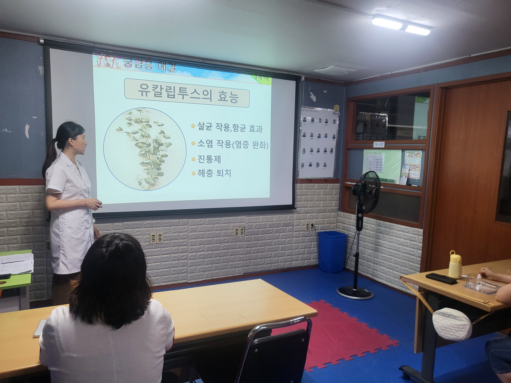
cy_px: 192
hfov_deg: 67.3
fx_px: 384
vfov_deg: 53.1
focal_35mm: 26
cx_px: 256
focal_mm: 4.25
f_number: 1.8
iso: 100
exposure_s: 1/120
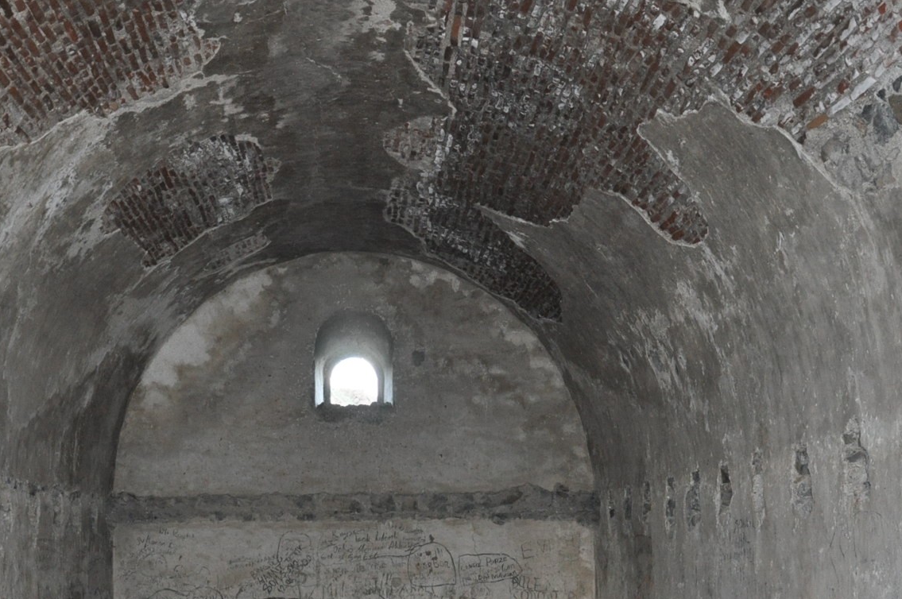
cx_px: 366
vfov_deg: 25.6
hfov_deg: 38.8
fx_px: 1276
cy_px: 539
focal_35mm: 51
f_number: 3.5
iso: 800
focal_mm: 18
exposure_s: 1/60
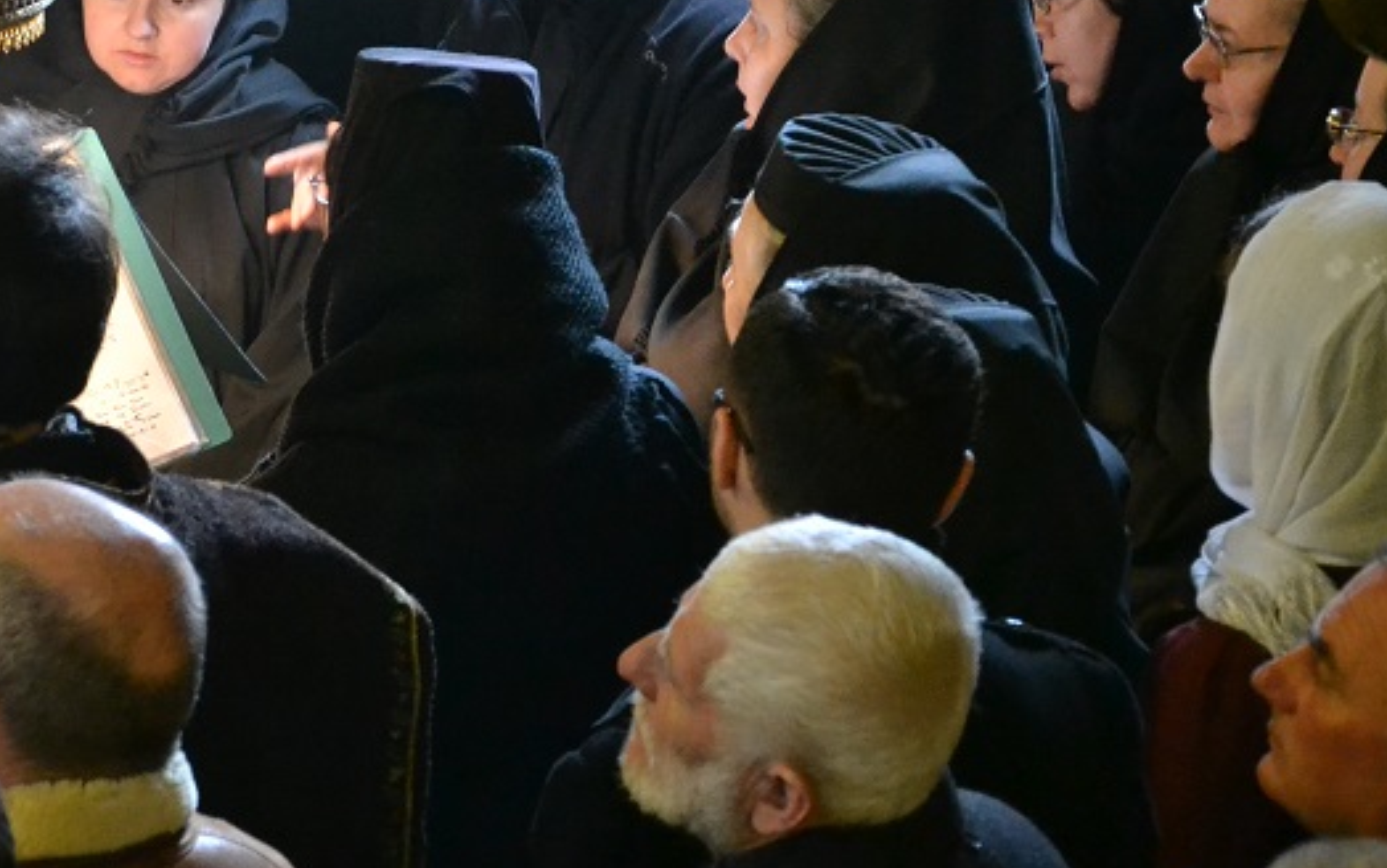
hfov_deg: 9.0
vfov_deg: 5.7
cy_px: 214
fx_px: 8736
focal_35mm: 231
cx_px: -175
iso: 3200
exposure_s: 1/30
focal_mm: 66
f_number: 5.3
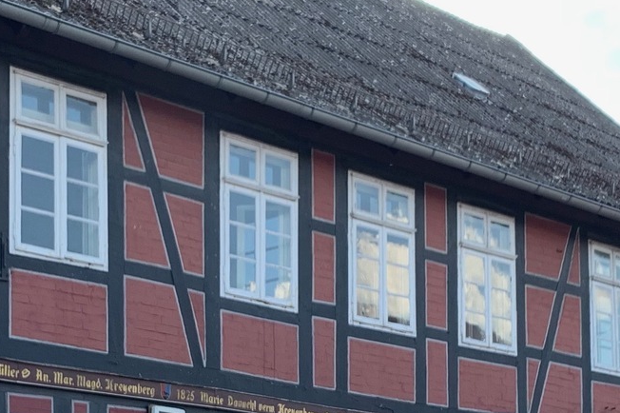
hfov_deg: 23.9
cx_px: 232
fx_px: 1463
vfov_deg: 15.4
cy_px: 509
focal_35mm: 85
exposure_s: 1/242
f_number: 1.8
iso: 25
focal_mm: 4.25
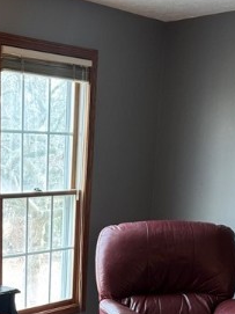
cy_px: 346
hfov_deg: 20.8
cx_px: -10
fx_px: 616
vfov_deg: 26.3
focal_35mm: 68
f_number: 1.78
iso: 200
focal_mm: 6.76
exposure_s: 1/60
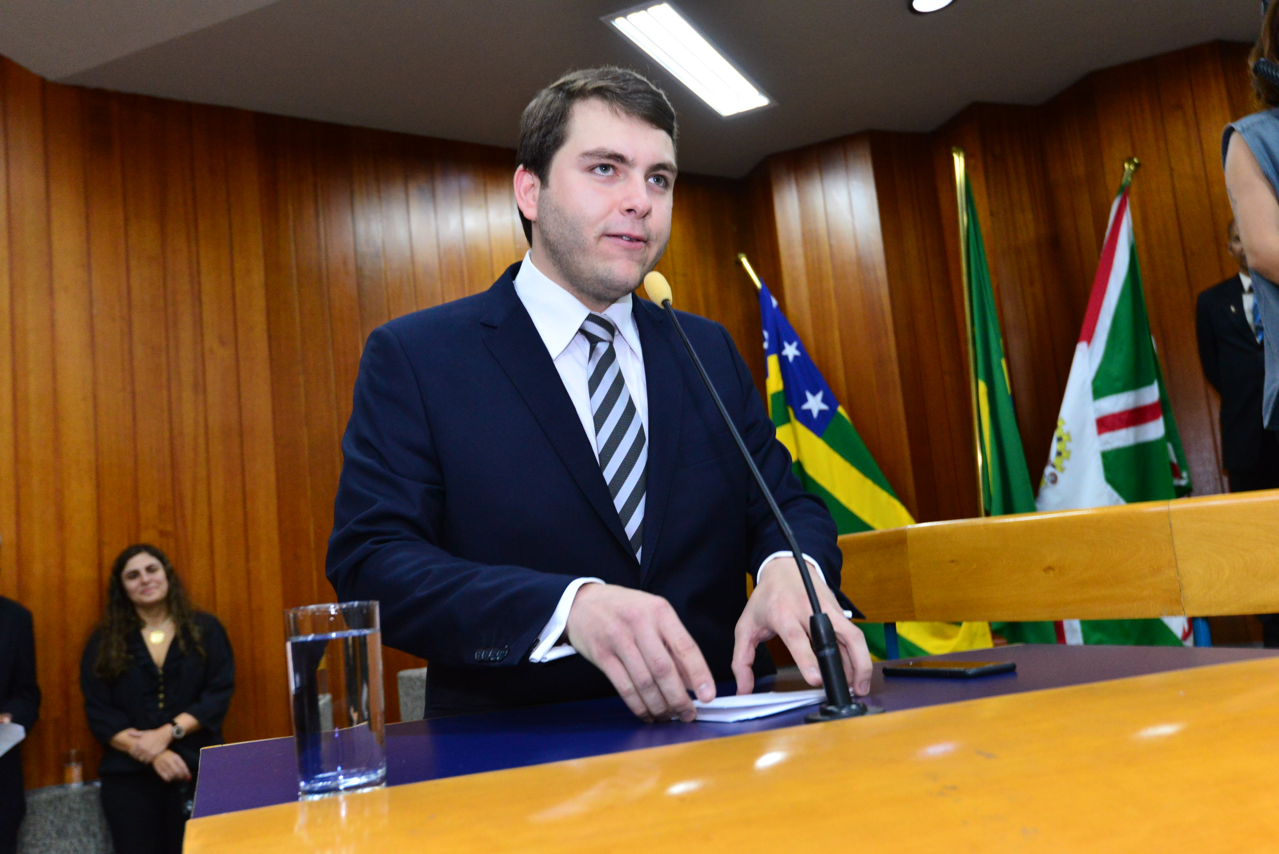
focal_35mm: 35
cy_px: 427
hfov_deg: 54.4
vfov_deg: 37.9
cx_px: 640
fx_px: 1244
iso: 3200
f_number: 5.6
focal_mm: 35
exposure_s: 1/125
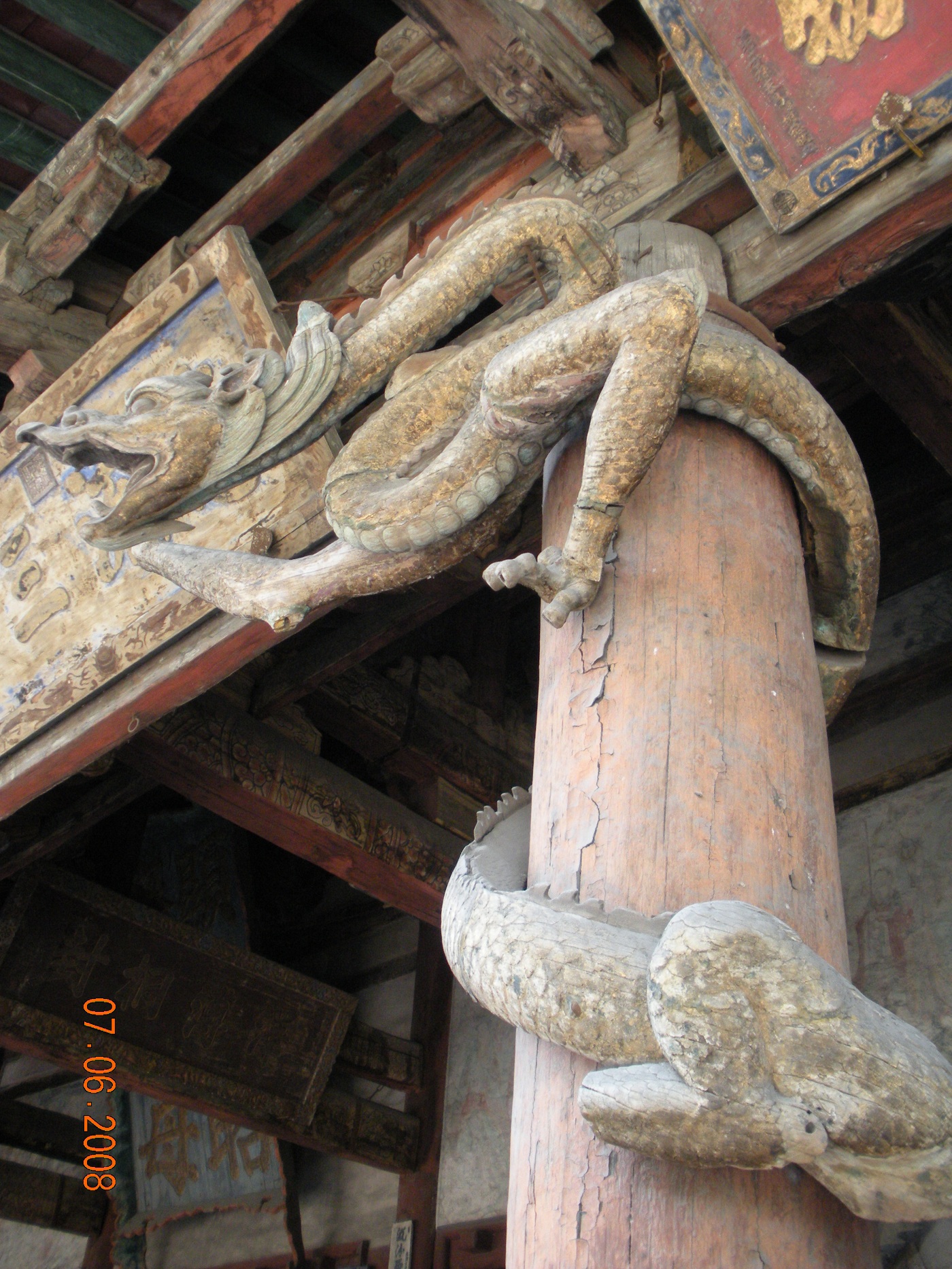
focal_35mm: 36
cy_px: 634
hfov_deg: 39.7
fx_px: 1320
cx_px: 476
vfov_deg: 51.3
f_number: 3.5
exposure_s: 1/59
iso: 199
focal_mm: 6.3
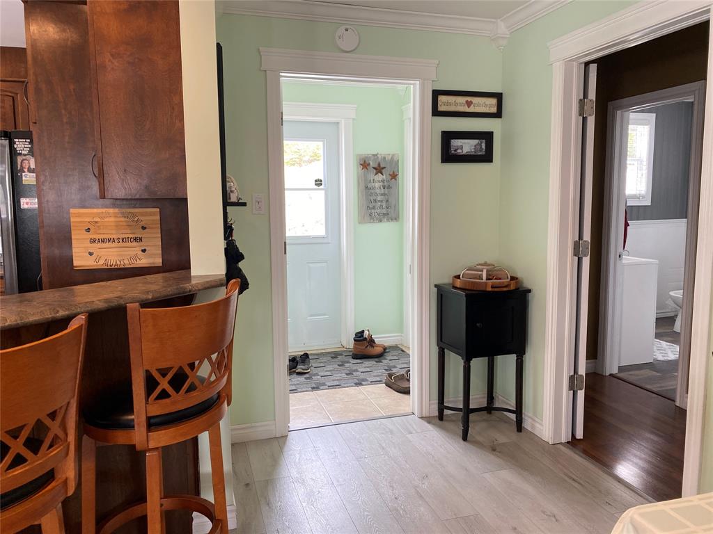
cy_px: 267
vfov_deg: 53.1
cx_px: 356
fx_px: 536
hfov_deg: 67.3
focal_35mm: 26
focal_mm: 4.25
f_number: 1.8
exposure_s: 1/120
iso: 100
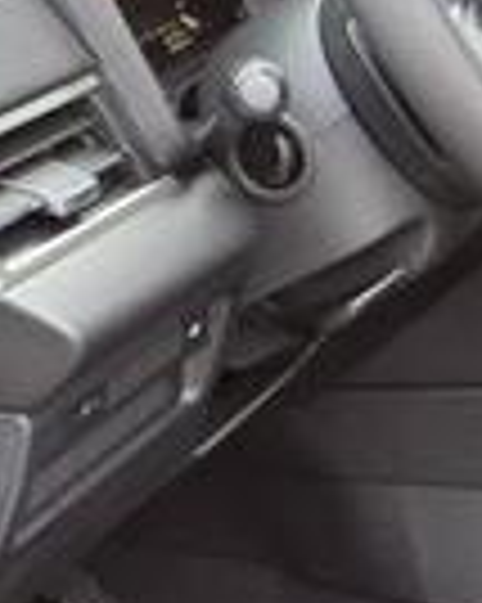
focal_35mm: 99
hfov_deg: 14.0
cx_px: 842
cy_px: 436
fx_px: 1767
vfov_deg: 19.3
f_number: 1.9
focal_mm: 3.58
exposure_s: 1/120
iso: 40
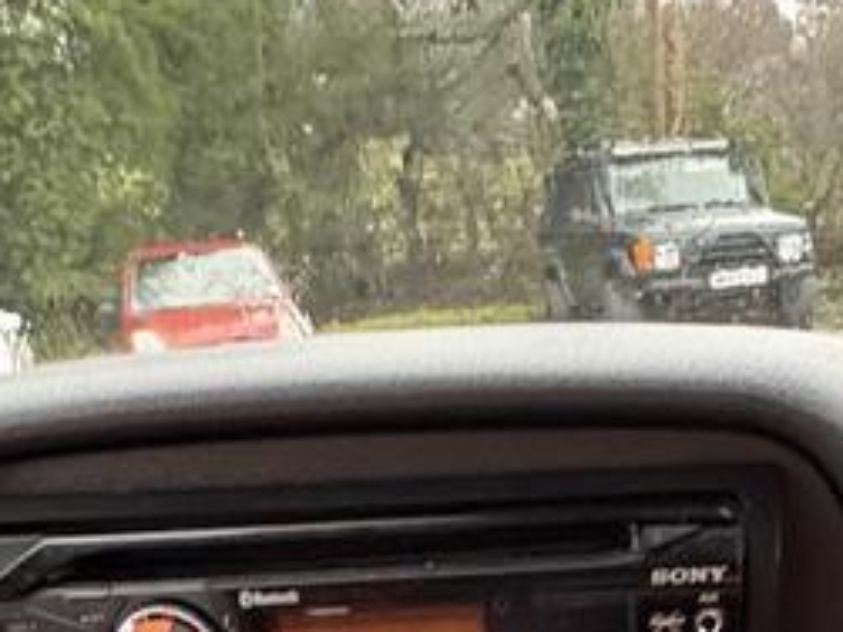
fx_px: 1217
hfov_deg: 37.6
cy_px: 978
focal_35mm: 50
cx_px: 584
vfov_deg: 22.9
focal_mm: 2.22
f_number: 2.2
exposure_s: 1/60
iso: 800
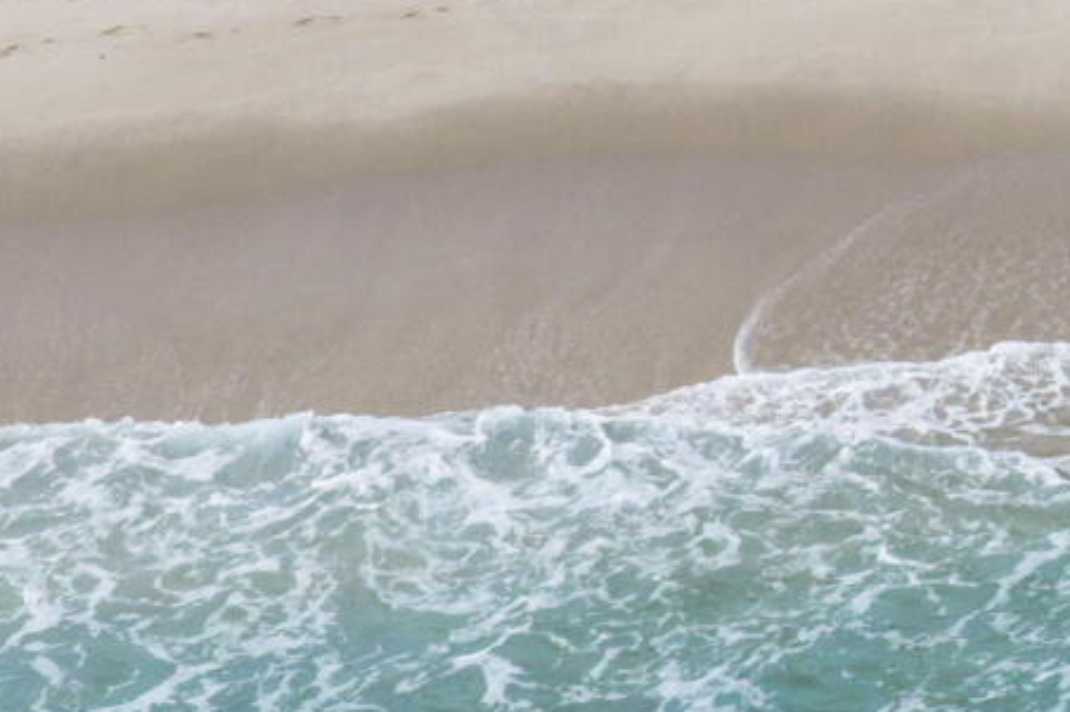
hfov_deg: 9.5
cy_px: -1606
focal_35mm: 186
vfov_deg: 6.6
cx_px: 2815
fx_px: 5526
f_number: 5
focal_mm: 14.45
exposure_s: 1/320
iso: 100
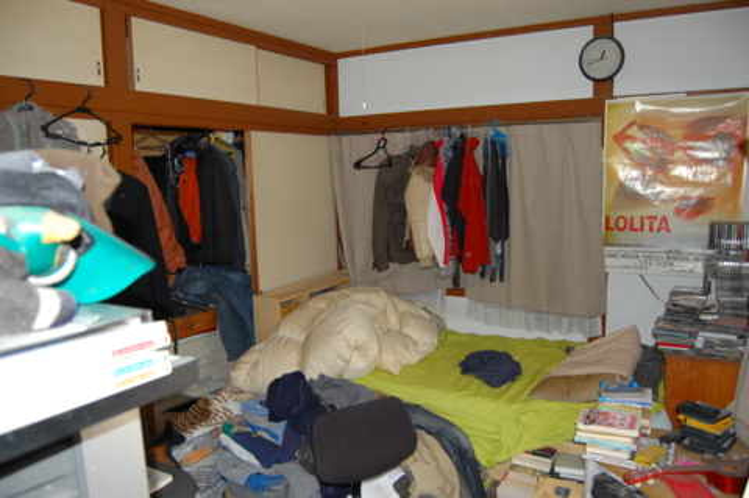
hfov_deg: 67.4
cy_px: 249
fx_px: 561
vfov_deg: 47.8
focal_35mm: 27
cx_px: 374
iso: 400
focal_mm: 18
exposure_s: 1/60
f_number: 3.5
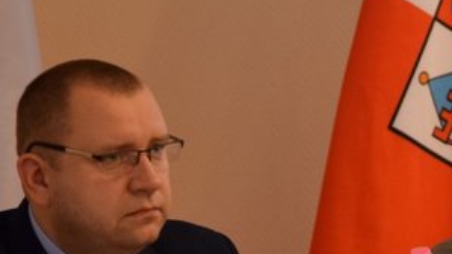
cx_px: 584
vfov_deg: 3.4
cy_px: 215
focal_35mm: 355
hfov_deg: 6.0
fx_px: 4249
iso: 1000
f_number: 5.3
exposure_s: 1/50
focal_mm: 75
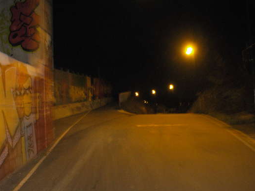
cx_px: 113
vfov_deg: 32.9
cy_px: 95
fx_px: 324
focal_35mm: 44
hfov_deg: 42.9
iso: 400
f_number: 2.9
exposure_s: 1/5.3
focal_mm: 6.3
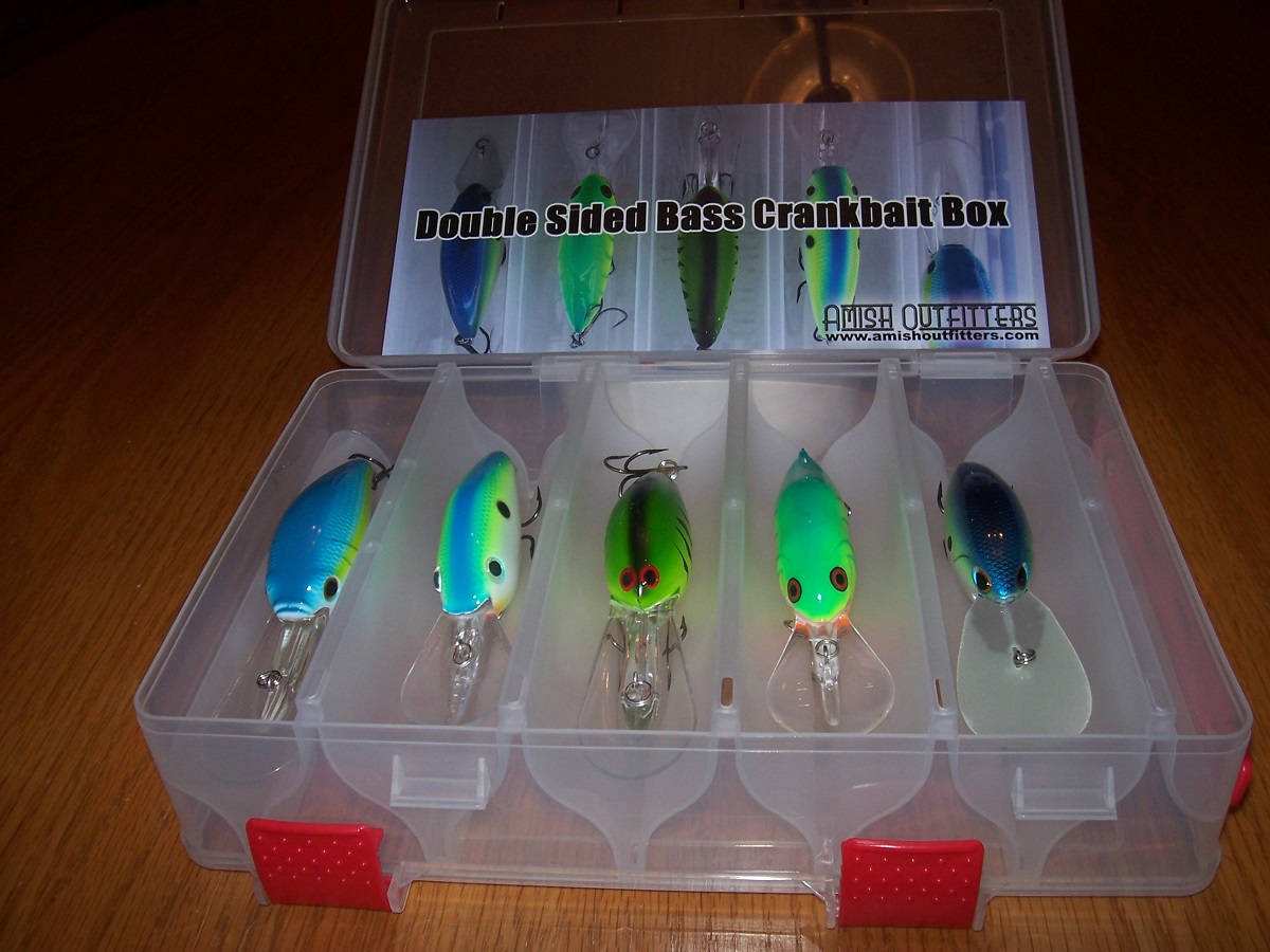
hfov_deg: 54.0
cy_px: 476
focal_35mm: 34
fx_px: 1247
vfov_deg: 41.8
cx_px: 635
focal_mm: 5.6
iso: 80
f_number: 2.7
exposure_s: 1/60
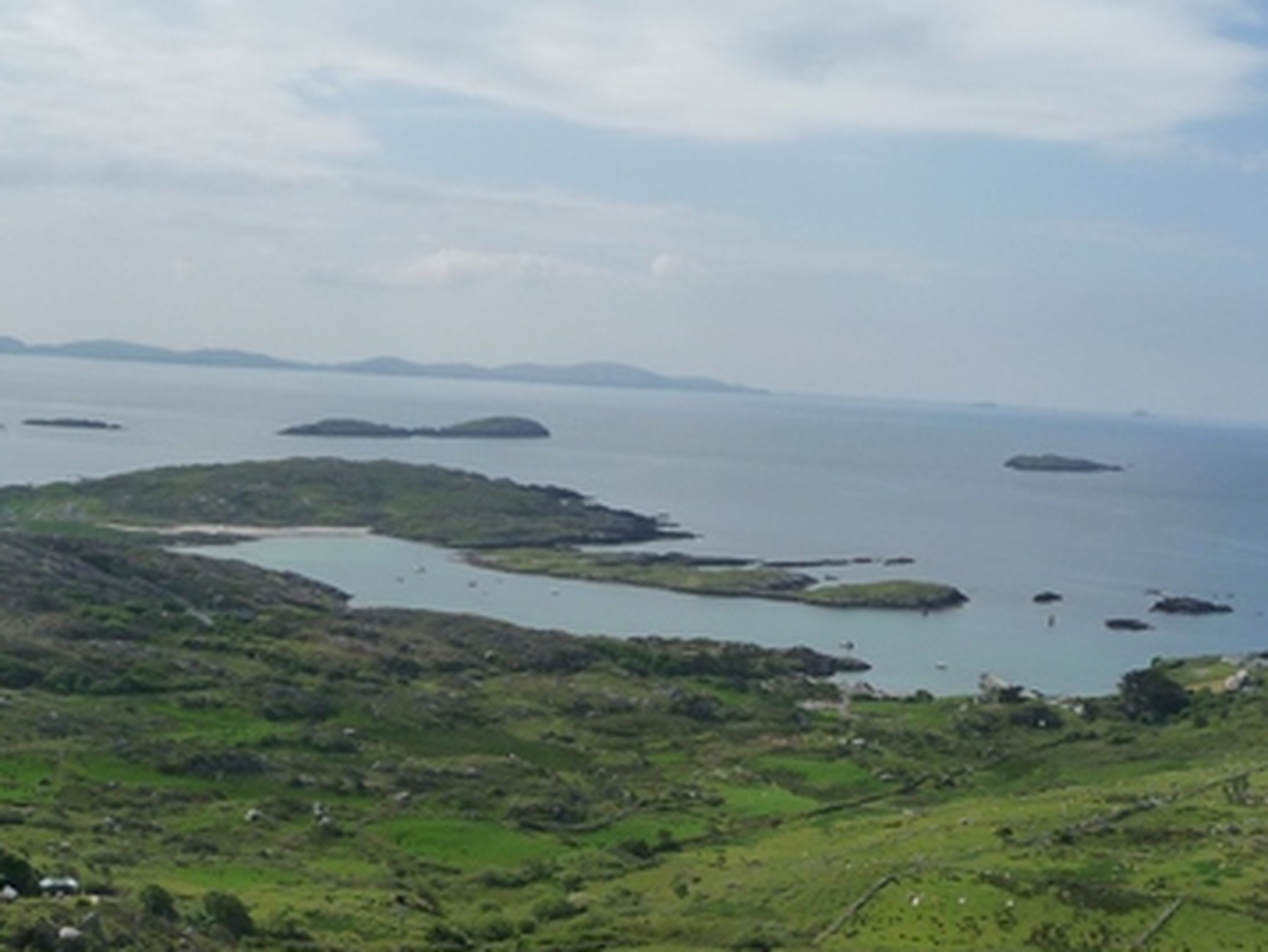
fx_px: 1833
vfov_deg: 29.1
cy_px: 442
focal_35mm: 50
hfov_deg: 37.9
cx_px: 804
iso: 160
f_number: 8
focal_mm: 4.7
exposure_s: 1/400
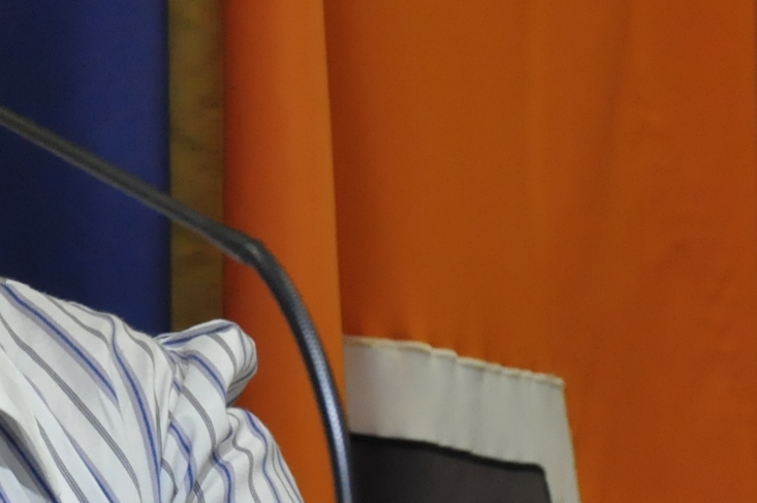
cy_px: 228
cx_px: 1
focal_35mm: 395
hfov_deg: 5.2
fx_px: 8297
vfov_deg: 3.5
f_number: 5.6
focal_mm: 90
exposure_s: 1/160
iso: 2000
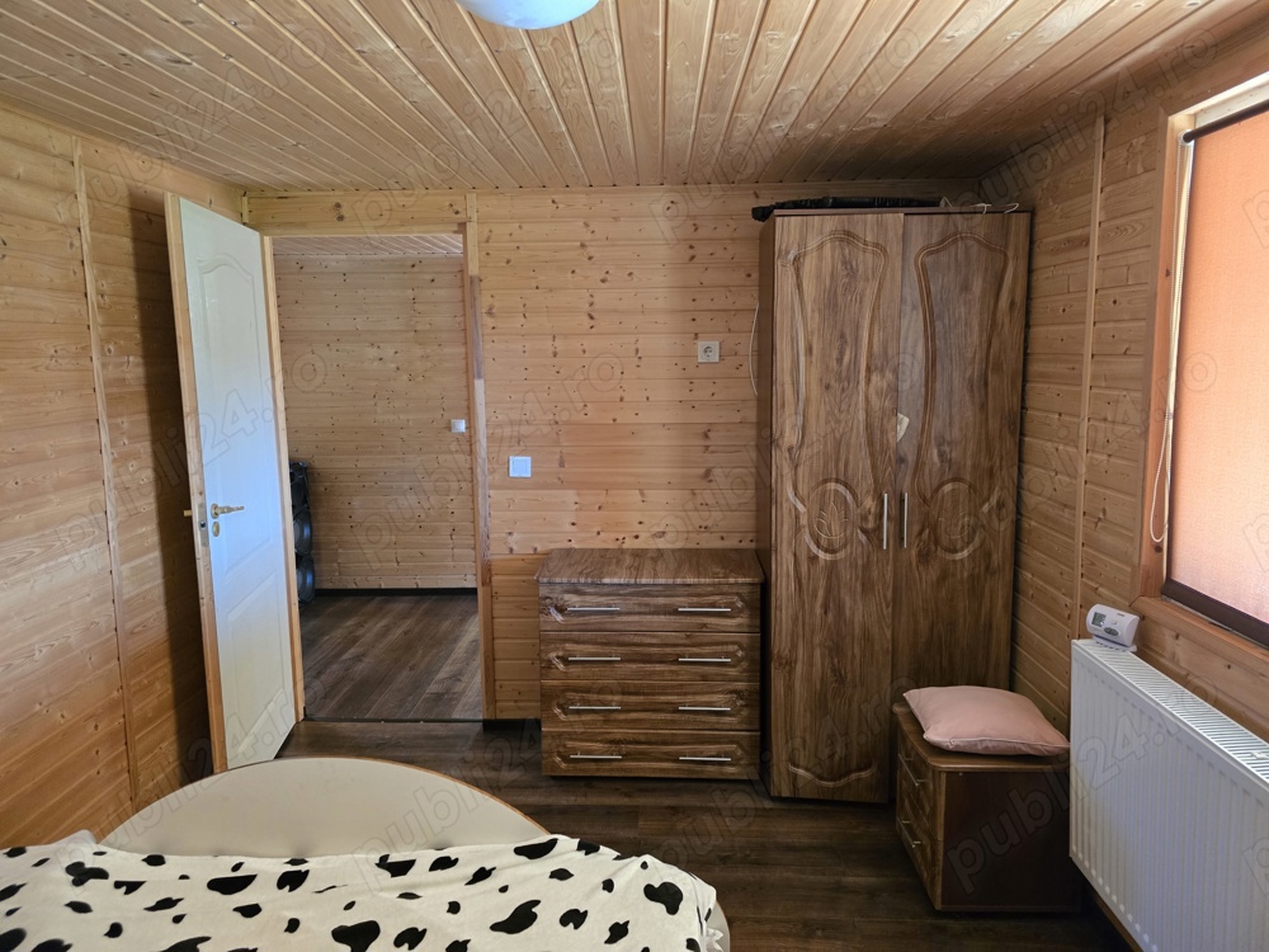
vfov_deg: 58.9
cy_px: 476
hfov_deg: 73.9
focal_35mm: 23
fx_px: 843
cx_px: 634
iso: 1250
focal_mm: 6.3
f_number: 1.7
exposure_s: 1/100
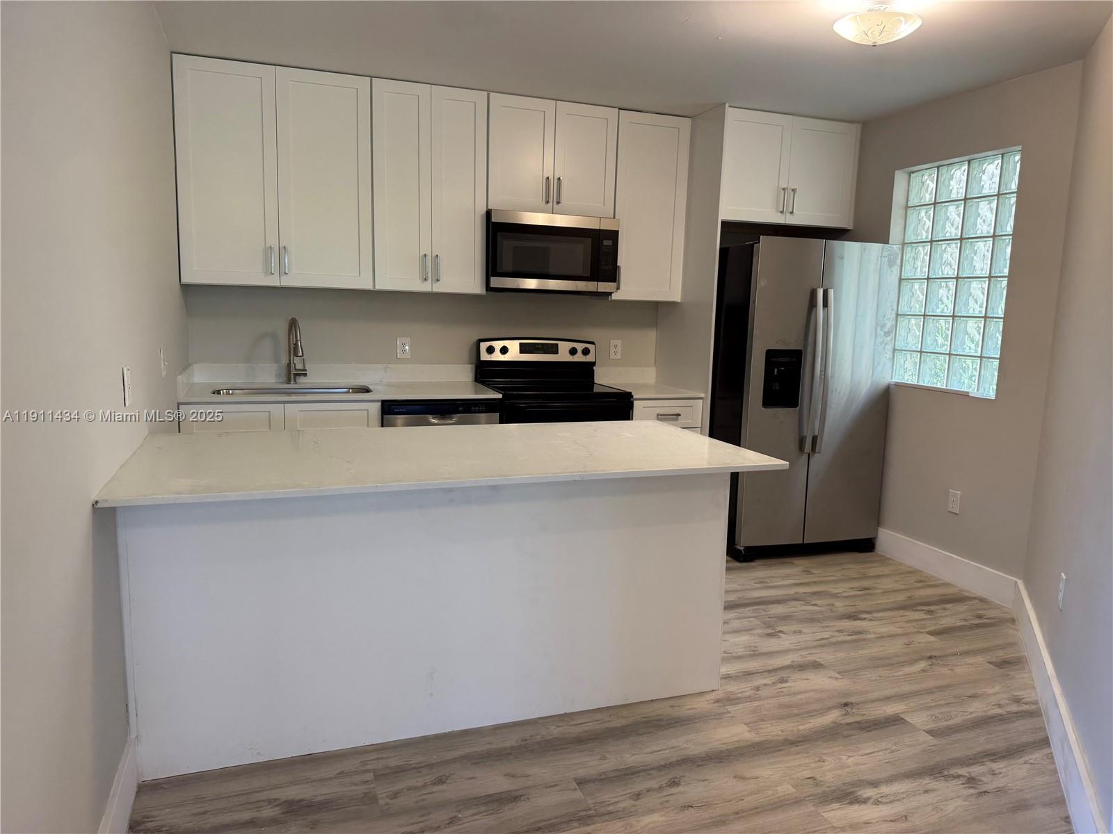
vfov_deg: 56.8
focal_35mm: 24
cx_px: 556
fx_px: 772
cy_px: 417
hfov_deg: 71.6
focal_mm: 6.76
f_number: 1.78
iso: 125
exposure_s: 1/120
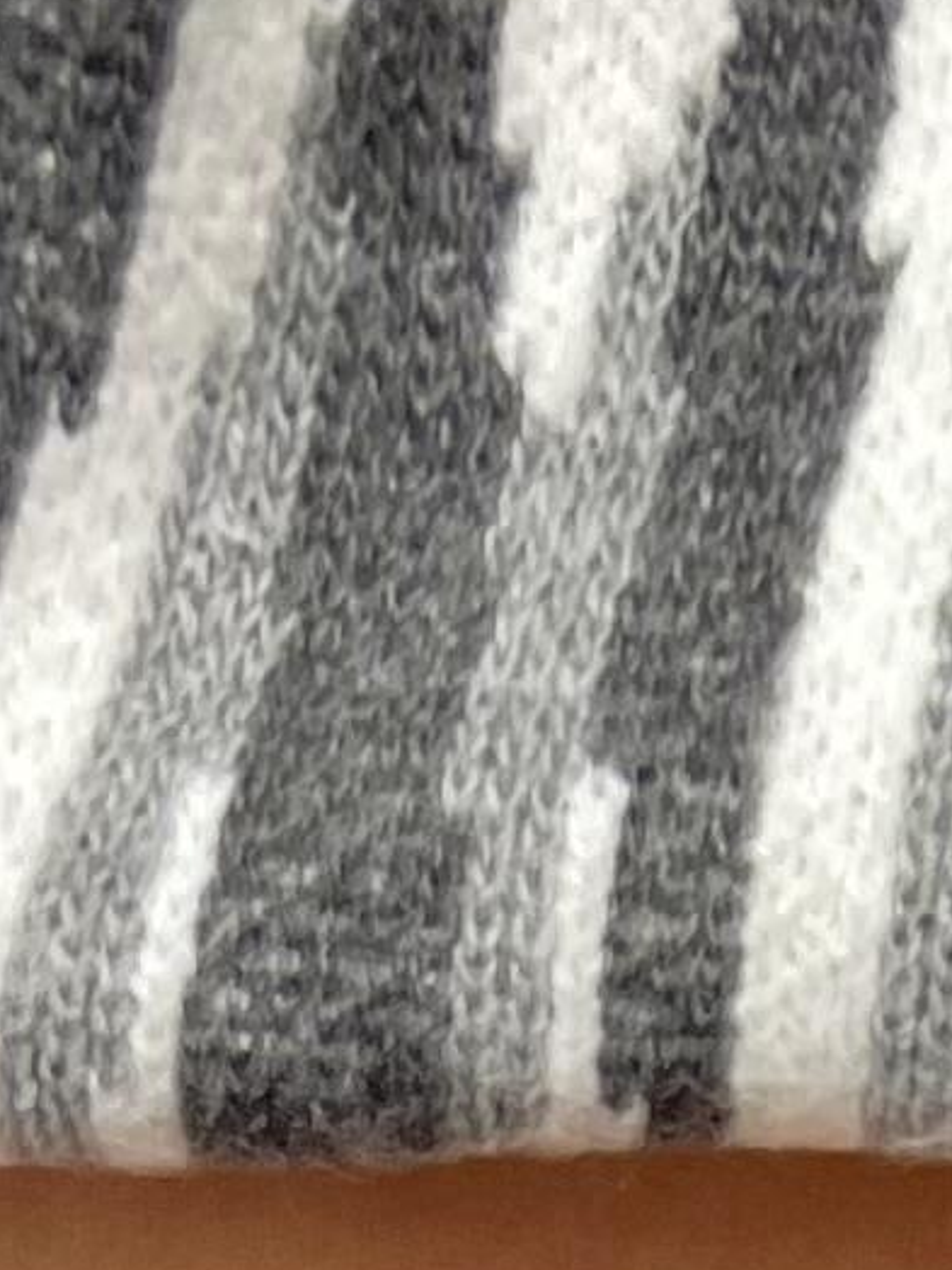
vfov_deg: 8.0
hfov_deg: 7.4
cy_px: 4171
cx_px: 942
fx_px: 7334
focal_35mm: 200
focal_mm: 5.7
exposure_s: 1/121
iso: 125
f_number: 1.5
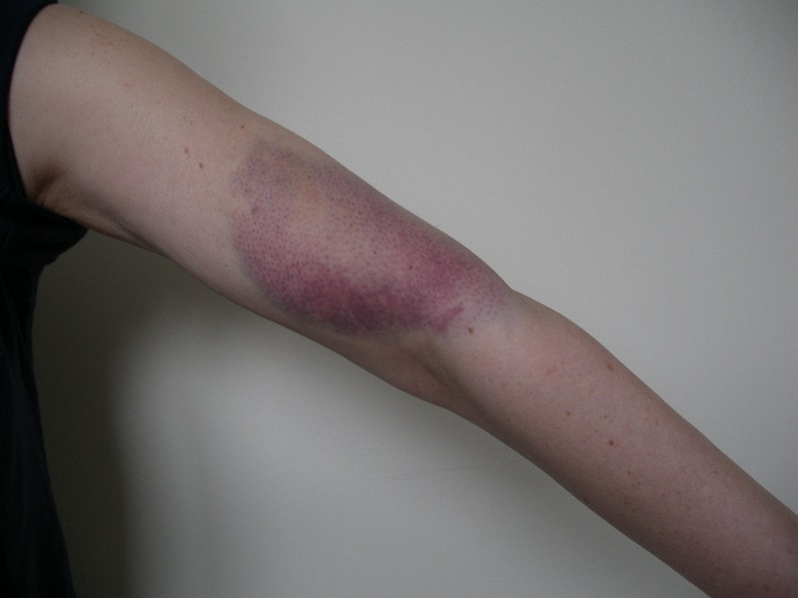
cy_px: 299
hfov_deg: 50.1
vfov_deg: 38.7
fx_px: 853
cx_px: 399
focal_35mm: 37
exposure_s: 1/40
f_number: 2.8
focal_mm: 7.8
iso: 125
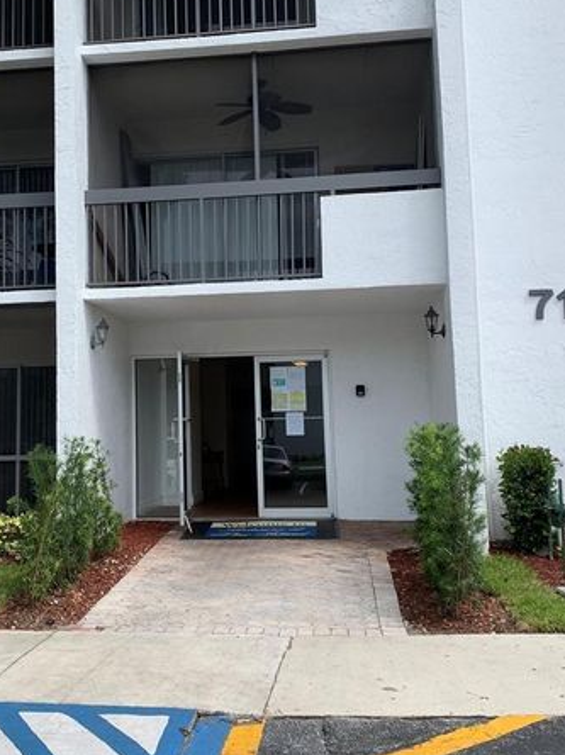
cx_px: 214
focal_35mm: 39
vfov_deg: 47.9
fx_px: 850
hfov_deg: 36.6
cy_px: 350
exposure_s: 1/1350
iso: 25
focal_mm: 4.25
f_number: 1.8
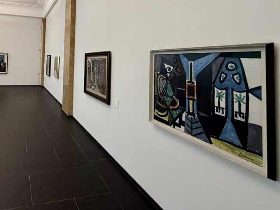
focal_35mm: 22
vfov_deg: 58.0
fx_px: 178
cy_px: 53
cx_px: 62
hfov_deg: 70.0
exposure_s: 1/99
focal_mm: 2.22
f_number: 2.2
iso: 200
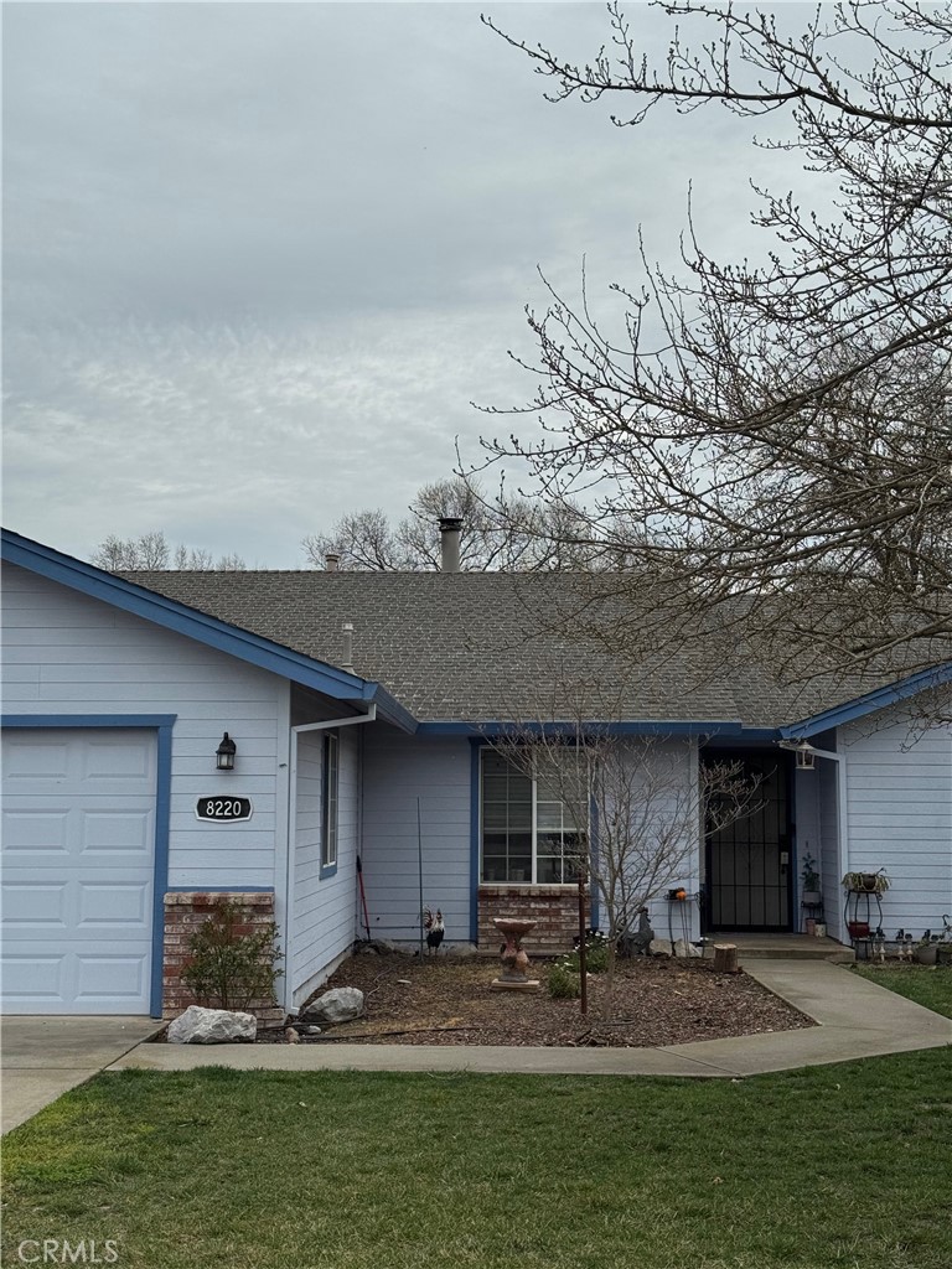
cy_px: 634
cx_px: 476
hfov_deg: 30.3
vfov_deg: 39.7
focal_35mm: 48
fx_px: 1760
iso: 64
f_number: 1.78
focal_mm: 6.76
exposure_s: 1/7092
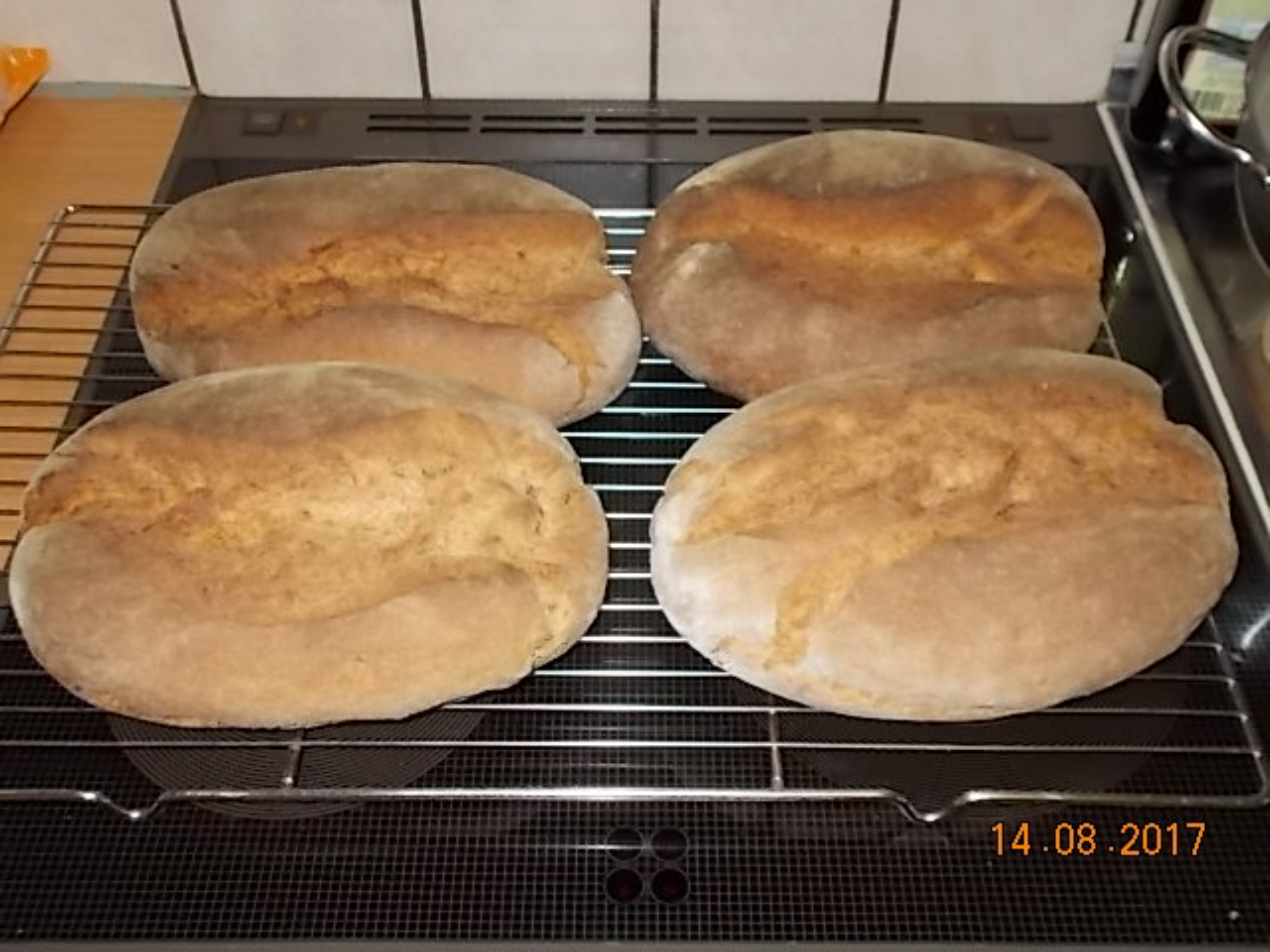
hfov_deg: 47.9
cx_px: 635
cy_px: 476
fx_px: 1431
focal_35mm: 39
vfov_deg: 36.8
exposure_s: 1/30
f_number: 3.9
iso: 200
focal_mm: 6.9
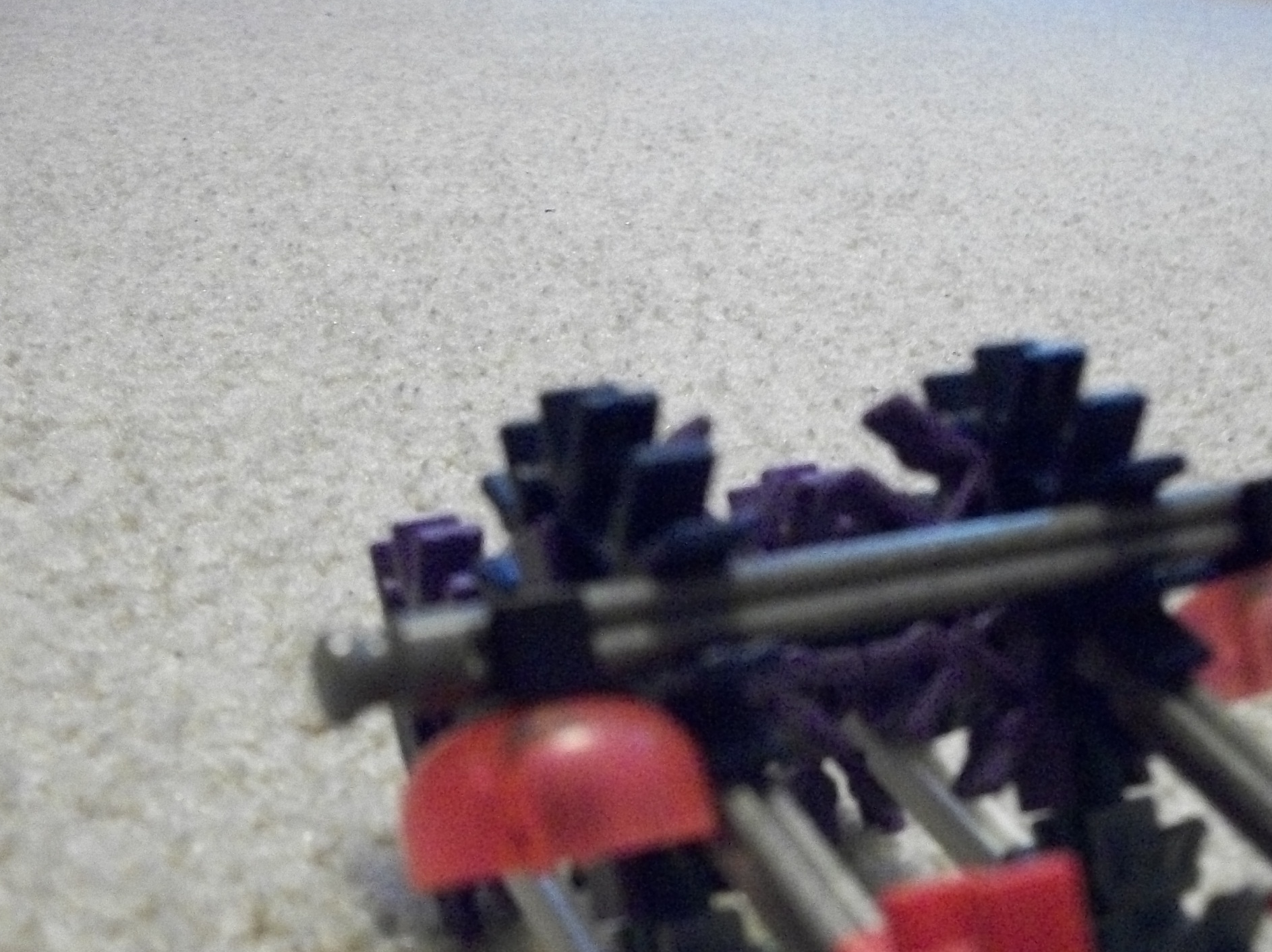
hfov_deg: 38.9
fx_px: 1799
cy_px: 710
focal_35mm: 49
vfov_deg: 29.2
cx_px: 688
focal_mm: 5.7
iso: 640
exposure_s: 1/20
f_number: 2.9
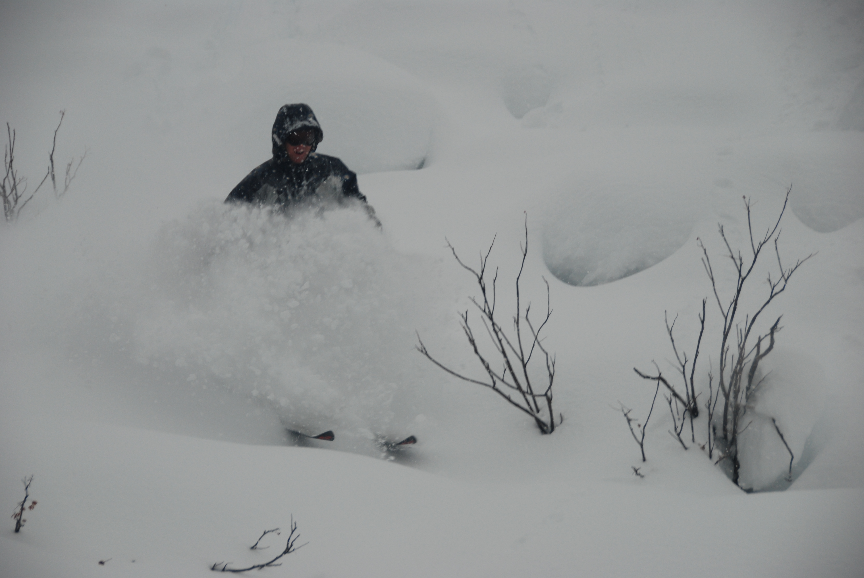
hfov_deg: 15.2
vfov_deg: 10.2
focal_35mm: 135
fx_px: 3244
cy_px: 289
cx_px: 432
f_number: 5.3
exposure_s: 1/320
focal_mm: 90
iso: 200
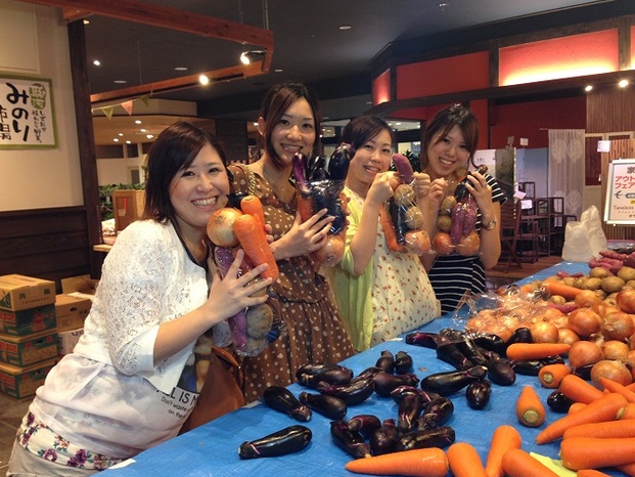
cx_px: 312
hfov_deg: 53.9
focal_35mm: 34
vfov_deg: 41.8
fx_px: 624
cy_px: 239
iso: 80
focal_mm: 4.12
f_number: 2.4
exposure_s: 1/20
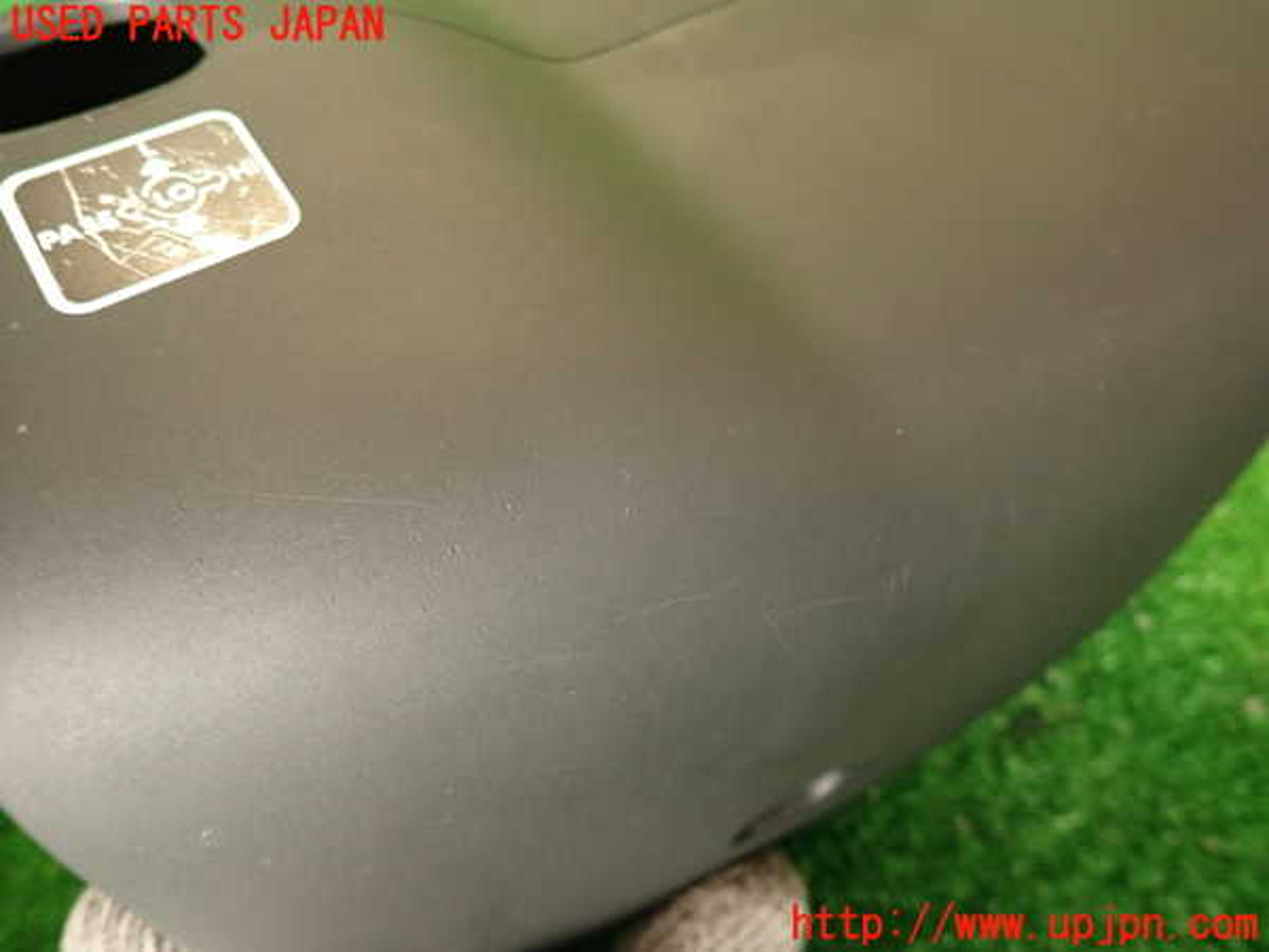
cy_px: 476
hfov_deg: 69.4
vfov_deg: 54.9
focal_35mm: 25
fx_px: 916
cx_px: 634
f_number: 2
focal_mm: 4.5
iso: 200
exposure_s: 1/30
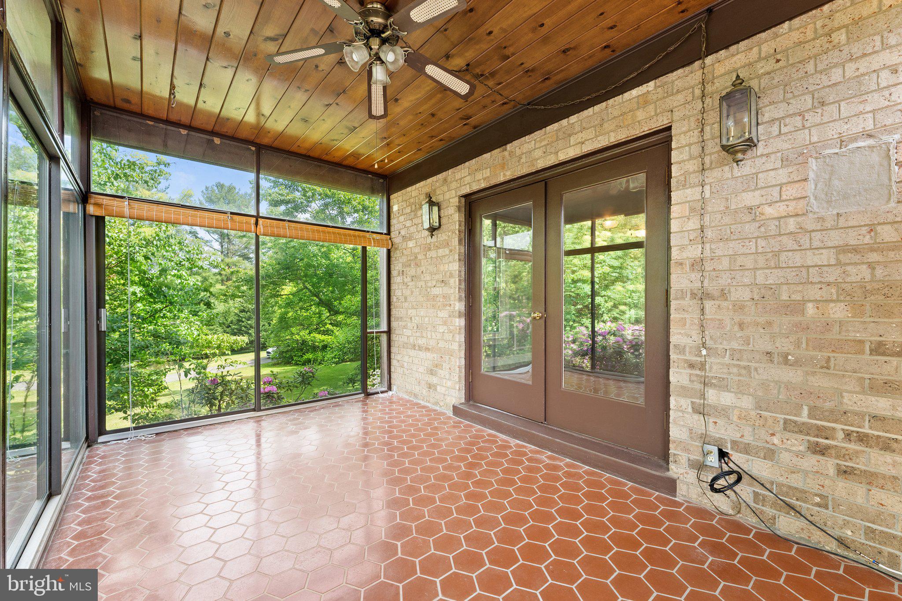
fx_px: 351
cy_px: 300
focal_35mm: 14
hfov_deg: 104.3
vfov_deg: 81.2
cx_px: 451
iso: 500
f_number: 8
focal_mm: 14
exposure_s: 1/4
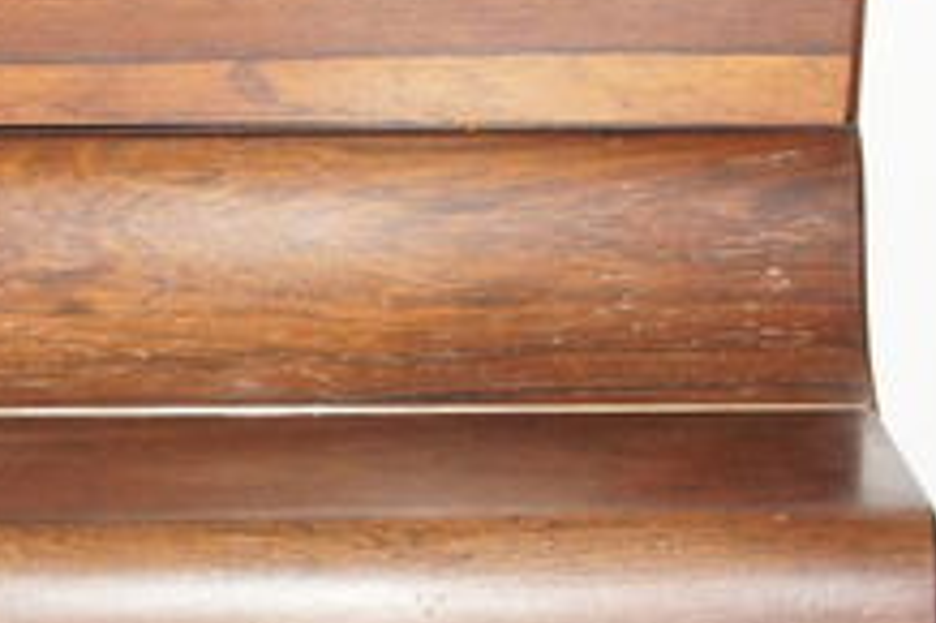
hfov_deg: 11.7
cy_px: 610
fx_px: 4112
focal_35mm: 158
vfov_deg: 8.6
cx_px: -906
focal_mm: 23
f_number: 4
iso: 1600
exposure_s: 1/60
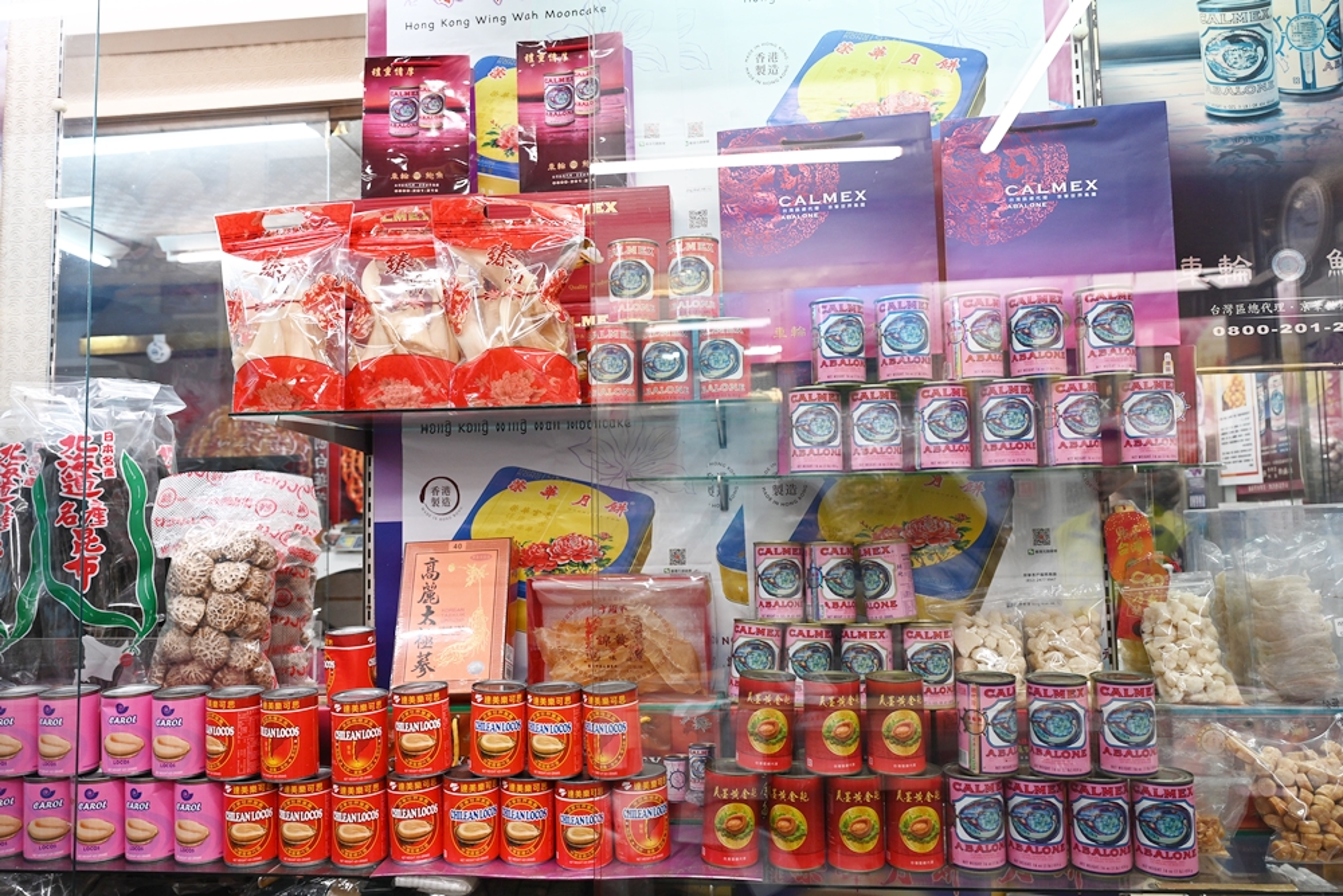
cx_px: 672
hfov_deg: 68.4
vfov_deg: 48.7
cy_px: 448
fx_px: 989
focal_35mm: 26
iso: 1000
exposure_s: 1/100
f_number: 5
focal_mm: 26.5
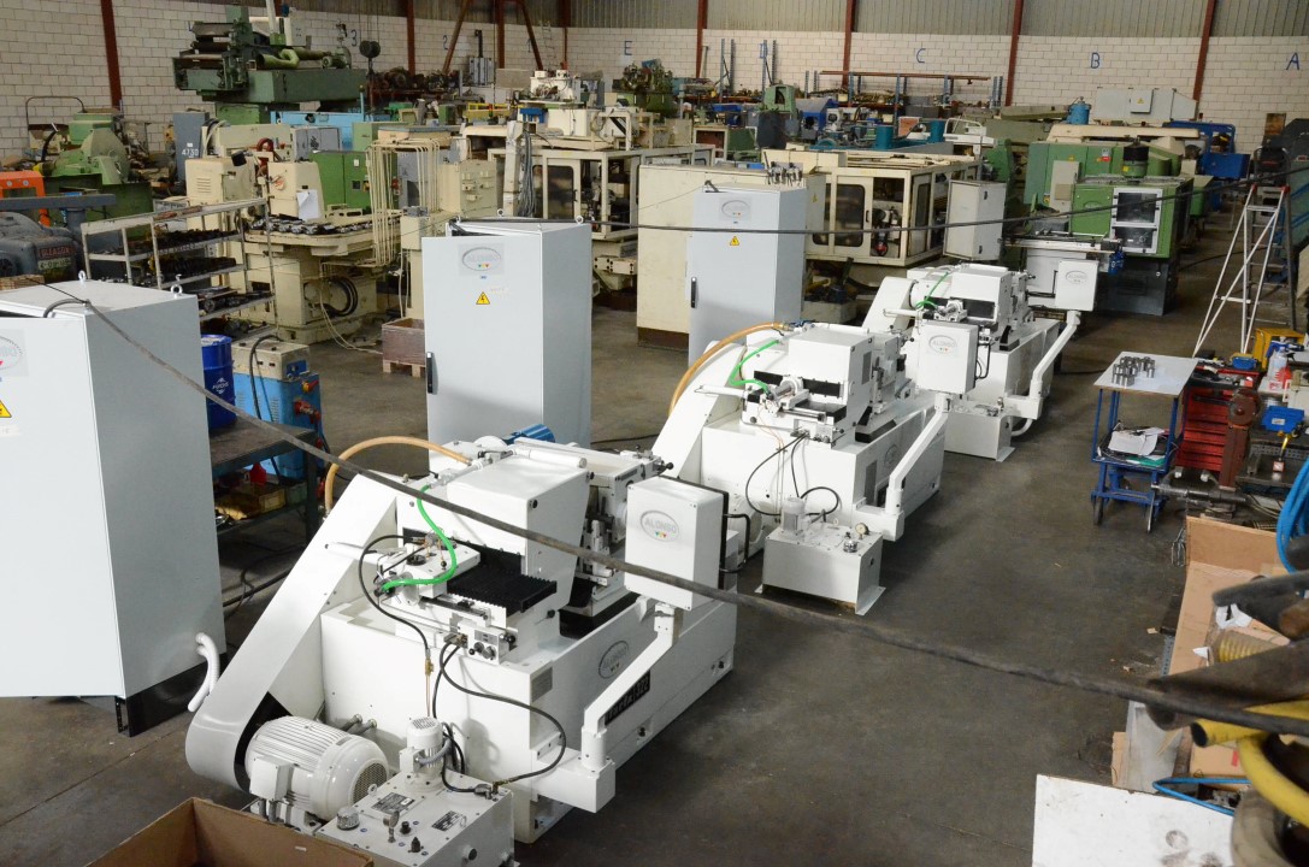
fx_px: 1306
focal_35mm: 36
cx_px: 654
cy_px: 434
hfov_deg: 53.2
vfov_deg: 36.7
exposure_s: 1/200
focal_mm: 24
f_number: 8
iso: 6400
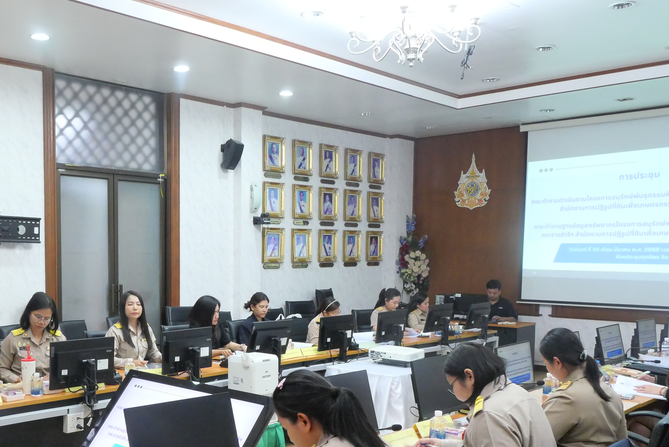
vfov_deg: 36.3
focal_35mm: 36
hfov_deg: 51.4
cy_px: 320
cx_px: 190
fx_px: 669
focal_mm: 12
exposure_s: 1/25
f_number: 7.1
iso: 3200
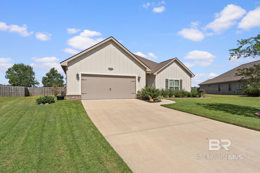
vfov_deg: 68.6
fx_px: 127
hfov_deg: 91.3
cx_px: 130
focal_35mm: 18
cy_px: 86
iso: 500
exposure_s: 1/2500
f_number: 8
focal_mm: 17.6
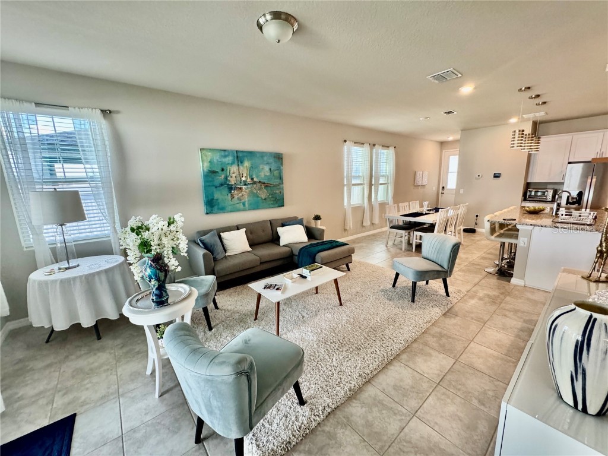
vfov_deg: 85.7
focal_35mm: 14
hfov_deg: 102.1
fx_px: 246
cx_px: 304
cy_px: 228
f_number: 2.2
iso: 320
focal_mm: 2.22
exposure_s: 1/120
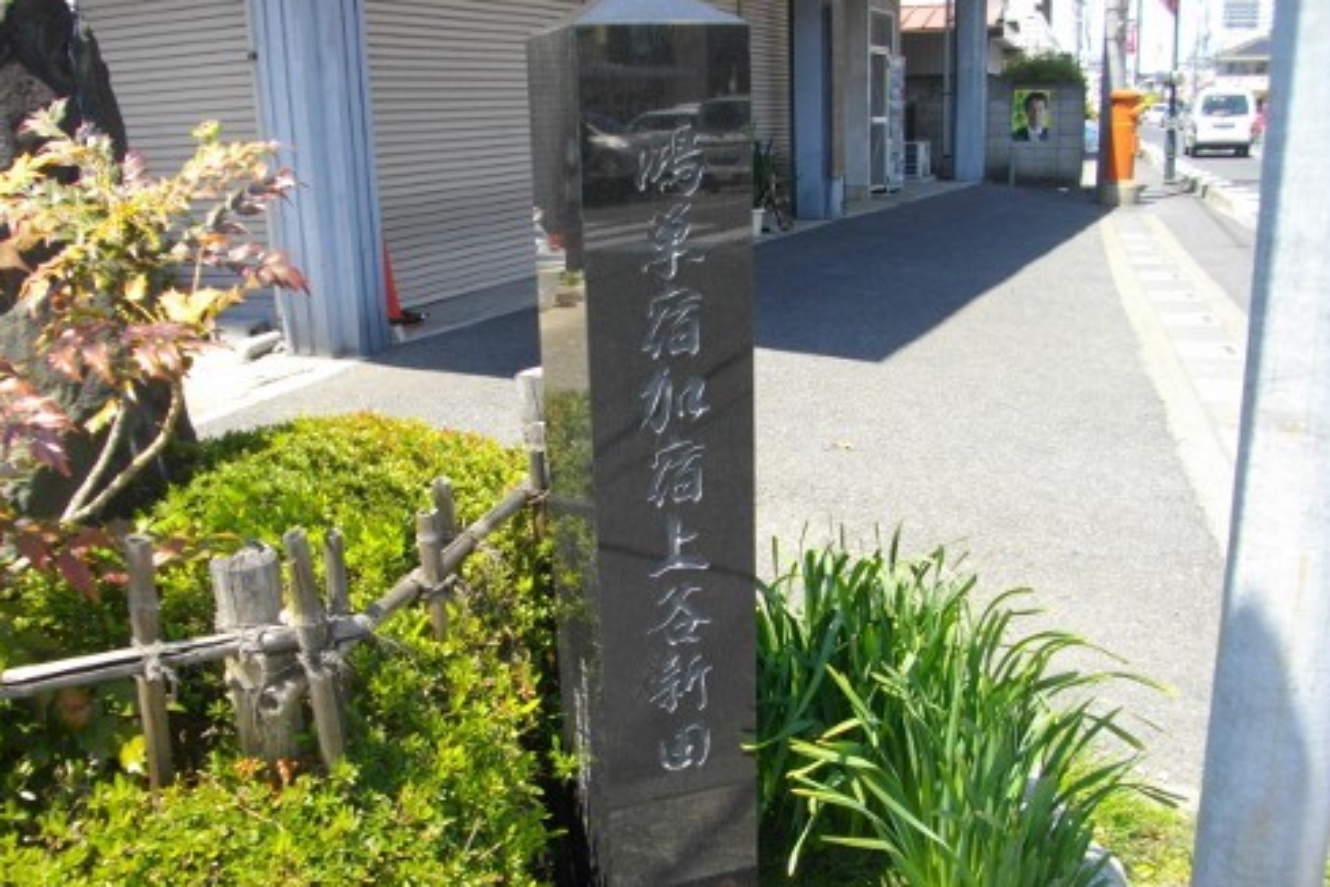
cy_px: 491
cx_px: 675
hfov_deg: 55.8
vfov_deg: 38.8
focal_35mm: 34
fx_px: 1256
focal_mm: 5.7
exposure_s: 1/400
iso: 100
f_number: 2.9
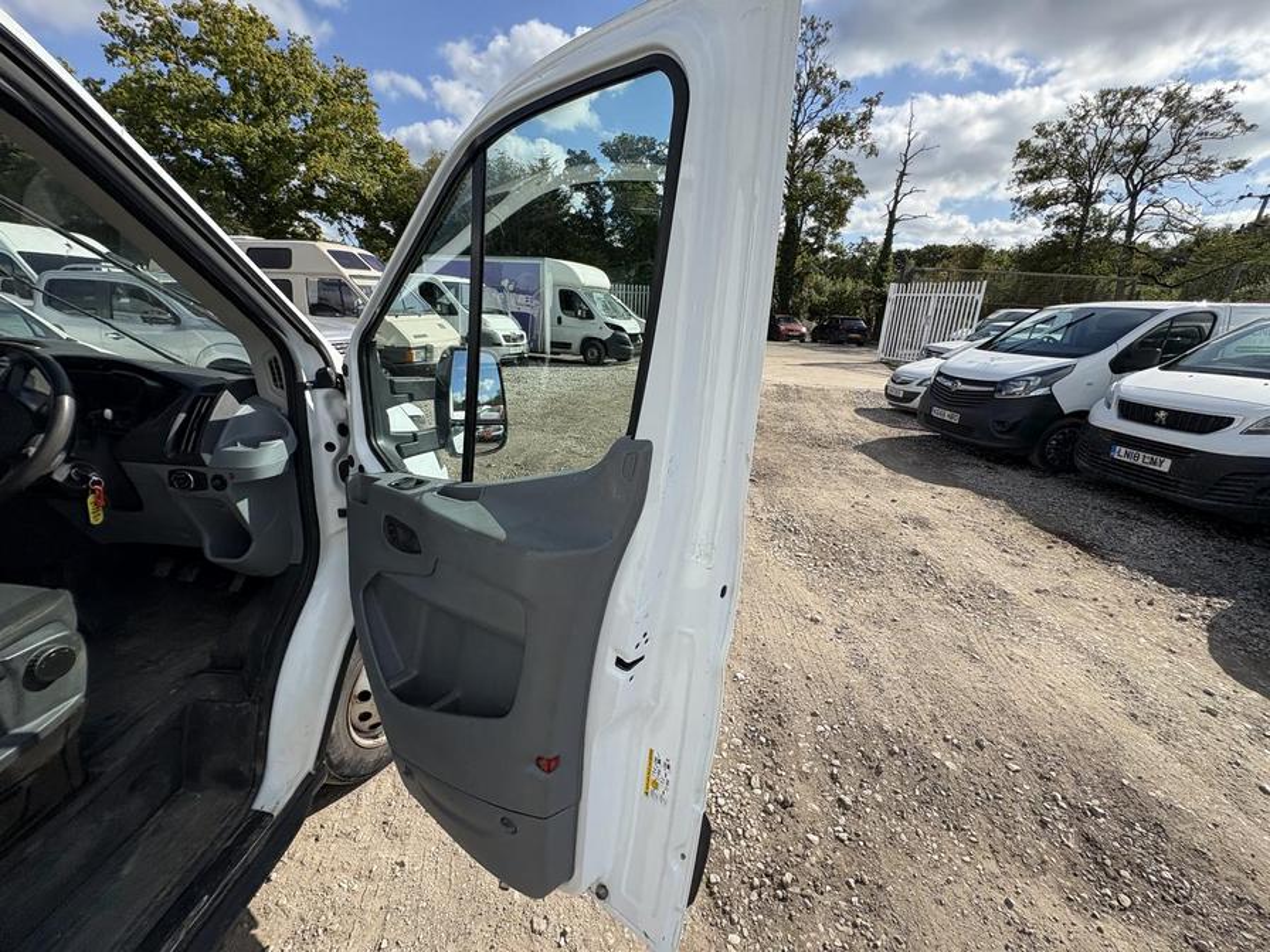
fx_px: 514
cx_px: 635
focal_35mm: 14
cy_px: 476
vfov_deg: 85.7
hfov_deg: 102.1
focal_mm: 2.22
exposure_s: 1/1567
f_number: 2.2
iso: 50
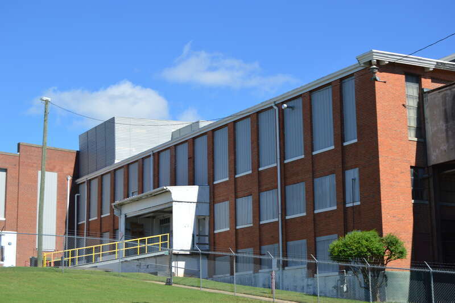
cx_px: 228
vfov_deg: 21.5
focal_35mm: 63
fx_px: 796
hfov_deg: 31.9
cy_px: 152
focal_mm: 42
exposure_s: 1/250
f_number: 8
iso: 100
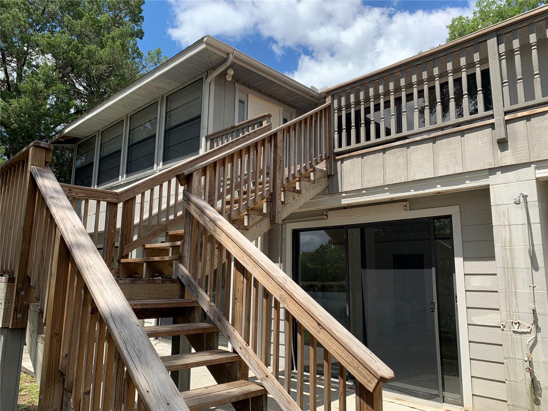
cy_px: 206
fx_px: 412
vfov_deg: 53.1
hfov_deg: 67.3
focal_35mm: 26
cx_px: 274
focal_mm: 4.25
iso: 25
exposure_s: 1/1513
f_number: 1.8
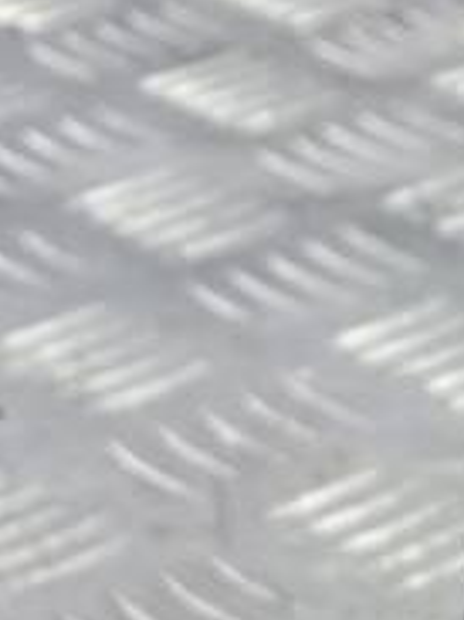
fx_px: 2505
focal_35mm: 140
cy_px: 1071
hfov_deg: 9.4
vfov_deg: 12.9
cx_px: 1135
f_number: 1.8
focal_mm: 4.6
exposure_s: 1/50
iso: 125
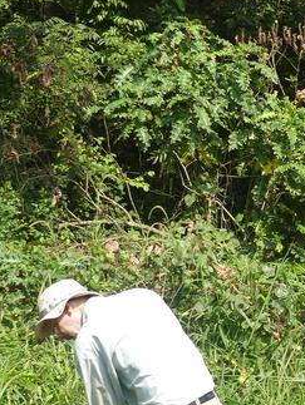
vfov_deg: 14.8
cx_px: 349
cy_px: 315
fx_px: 1548
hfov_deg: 11.1
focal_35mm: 132
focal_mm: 10.9
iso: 100
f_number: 3.2
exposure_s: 1/500
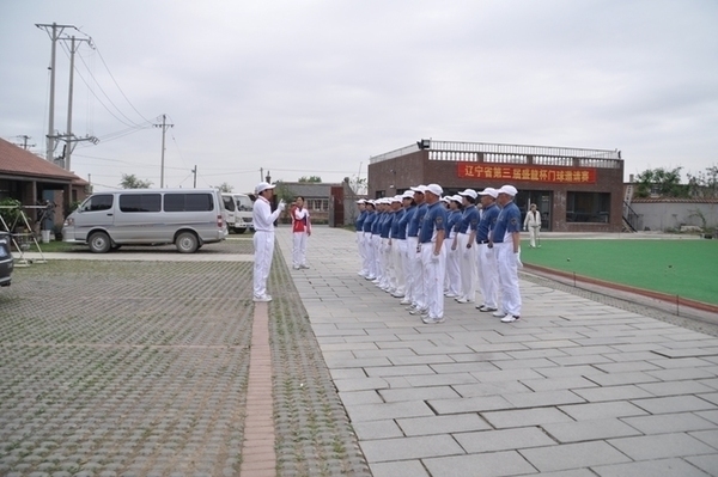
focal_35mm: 27
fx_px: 538
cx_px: 359
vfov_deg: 47.9
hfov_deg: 67.4
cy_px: 238
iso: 200
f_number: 6.3
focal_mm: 18
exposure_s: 1/160
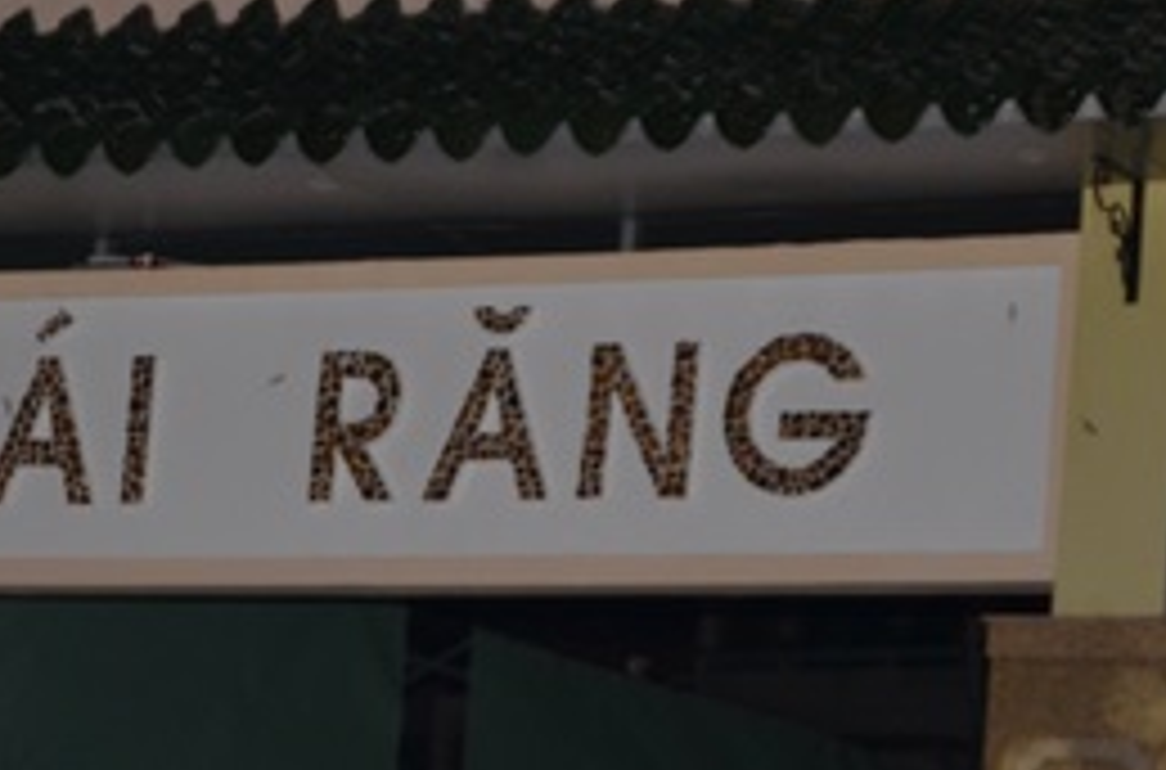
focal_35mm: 181
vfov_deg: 7.5
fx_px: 5845
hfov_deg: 11.4
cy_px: 732
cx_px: 225
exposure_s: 1/60
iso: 800
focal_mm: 48
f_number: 4.8
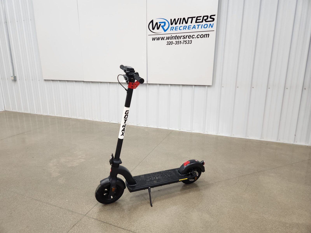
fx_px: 207
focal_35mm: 23
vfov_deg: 58.9
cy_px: 116
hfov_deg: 73.9
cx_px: 156
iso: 125
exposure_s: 1/120
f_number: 1.8
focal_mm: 5.4
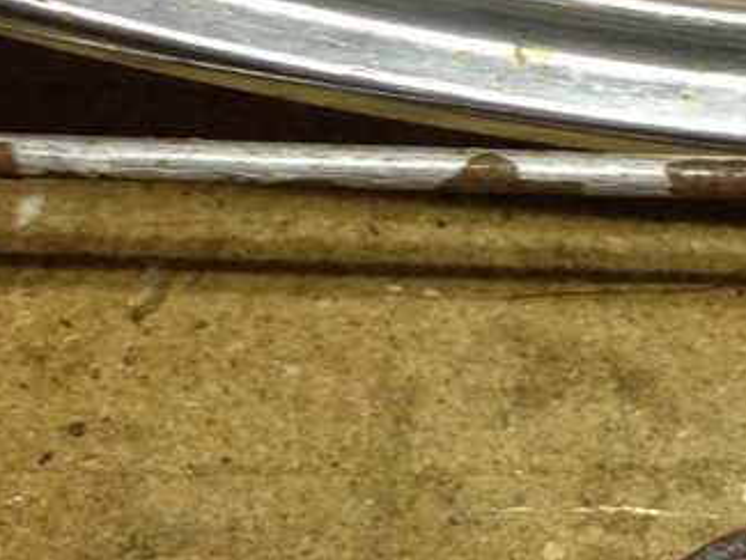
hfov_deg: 18.2
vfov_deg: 14.2
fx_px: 2242
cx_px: 819
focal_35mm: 104
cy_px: 415
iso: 100
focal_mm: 4.12
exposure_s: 1/20
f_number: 2.4
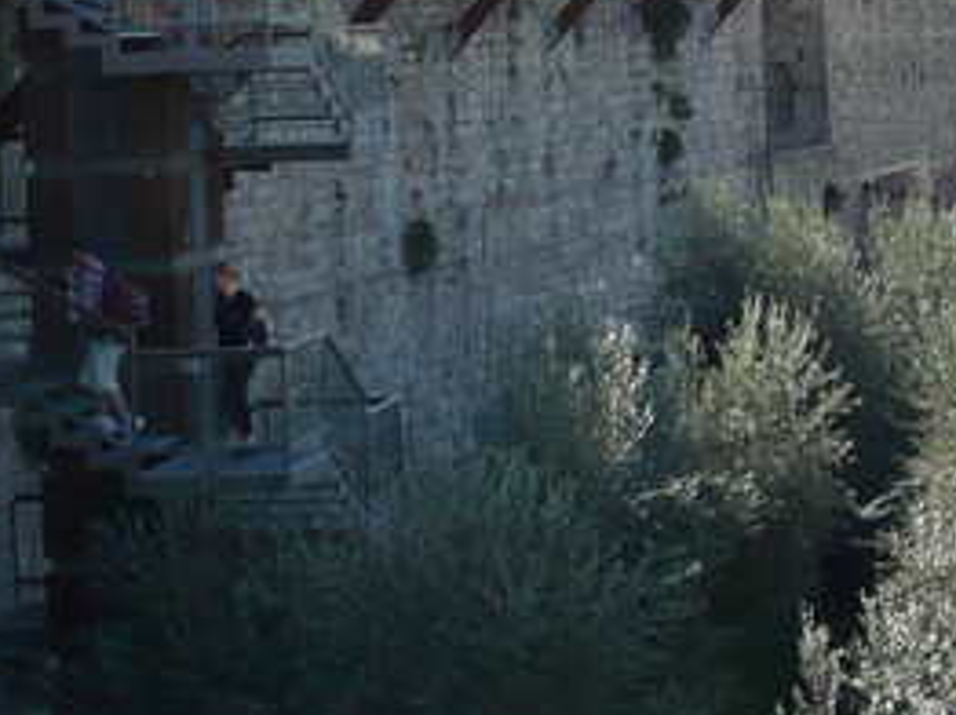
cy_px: 106
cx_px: 715
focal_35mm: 107
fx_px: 2952
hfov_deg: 18.3
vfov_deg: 13.7
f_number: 2.8
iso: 100
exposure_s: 1/640
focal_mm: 5.8
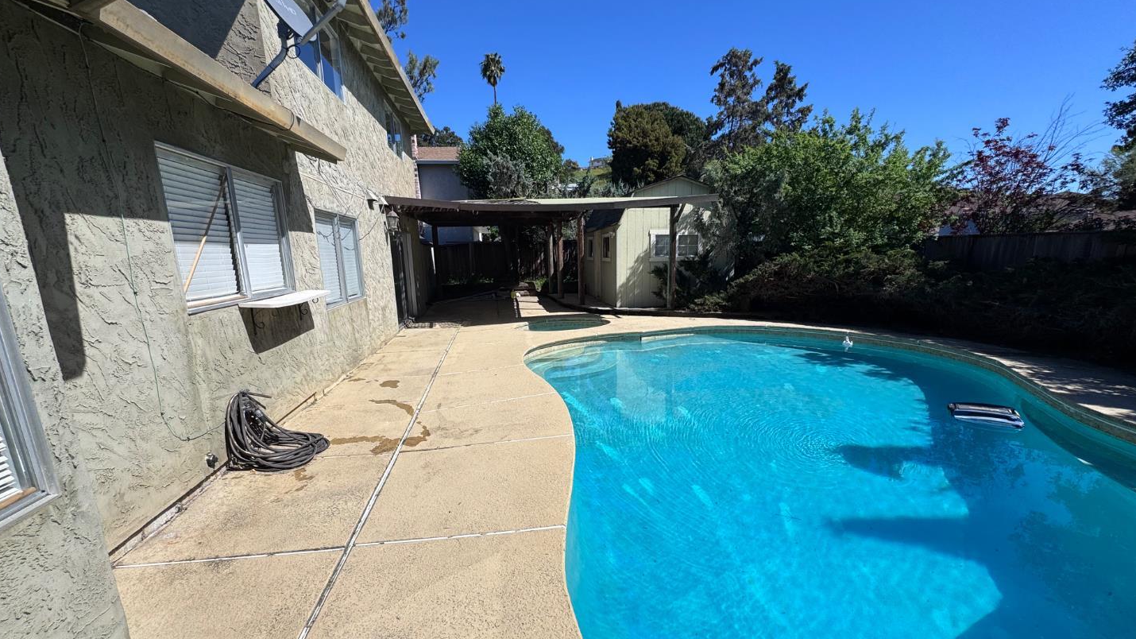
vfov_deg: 66.8
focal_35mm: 16
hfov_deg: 99.4
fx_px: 482
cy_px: 361
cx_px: 560
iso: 50
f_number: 2.2
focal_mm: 2.22
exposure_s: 1/2985
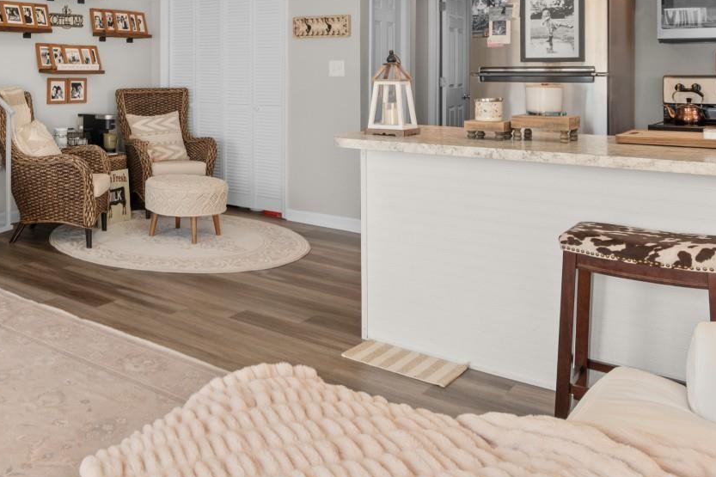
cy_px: 73
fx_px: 696
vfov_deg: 36.1
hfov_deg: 49.5
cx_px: 95
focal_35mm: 35
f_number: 4.8
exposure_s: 1/3
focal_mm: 12
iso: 100
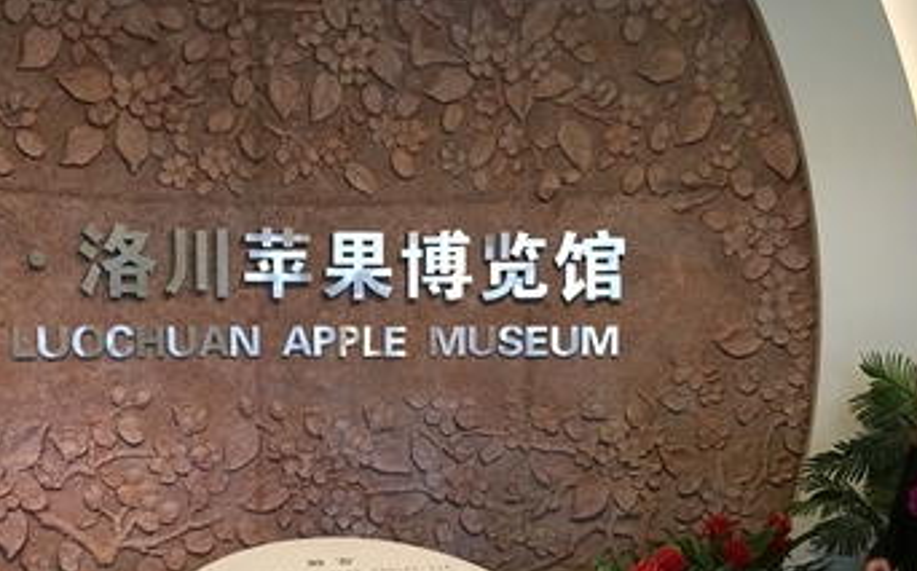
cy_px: 436
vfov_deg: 28.1
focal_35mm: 45
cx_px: 365
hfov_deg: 44.2
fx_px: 1123
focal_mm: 4.15
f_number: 2.2
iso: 64
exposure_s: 1/17
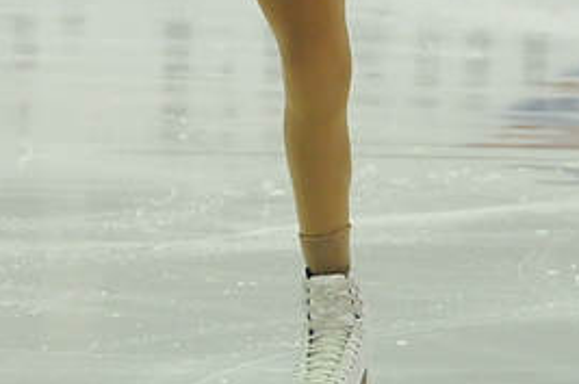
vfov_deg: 2.5
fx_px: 8653
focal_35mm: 539
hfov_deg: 3.8
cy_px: -44
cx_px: 206
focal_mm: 120
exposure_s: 1/1000
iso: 3200
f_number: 5.6
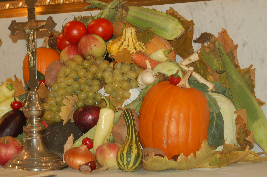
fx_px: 865
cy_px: 83
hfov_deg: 17.5
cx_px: 102
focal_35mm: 117
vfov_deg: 11.7
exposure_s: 1/60
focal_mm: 55
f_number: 5.6
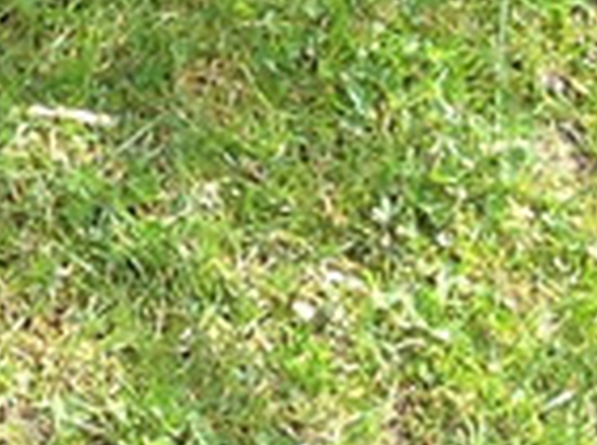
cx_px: -1111
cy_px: -856
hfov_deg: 6.8
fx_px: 4576
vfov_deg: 5.3
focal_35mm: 266
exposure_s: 1/392
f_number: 2.4
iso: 50
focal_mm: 4.28
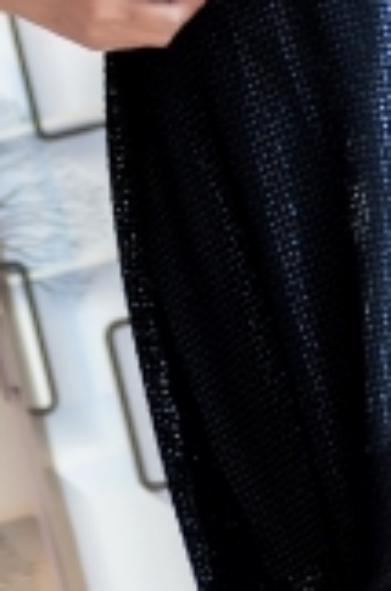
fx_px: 7608
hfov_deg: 2.9
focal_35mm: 464
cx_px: 301
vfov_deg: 4.4
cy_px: -325
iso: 800
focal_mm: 125
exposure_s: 1/200
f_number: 2.8
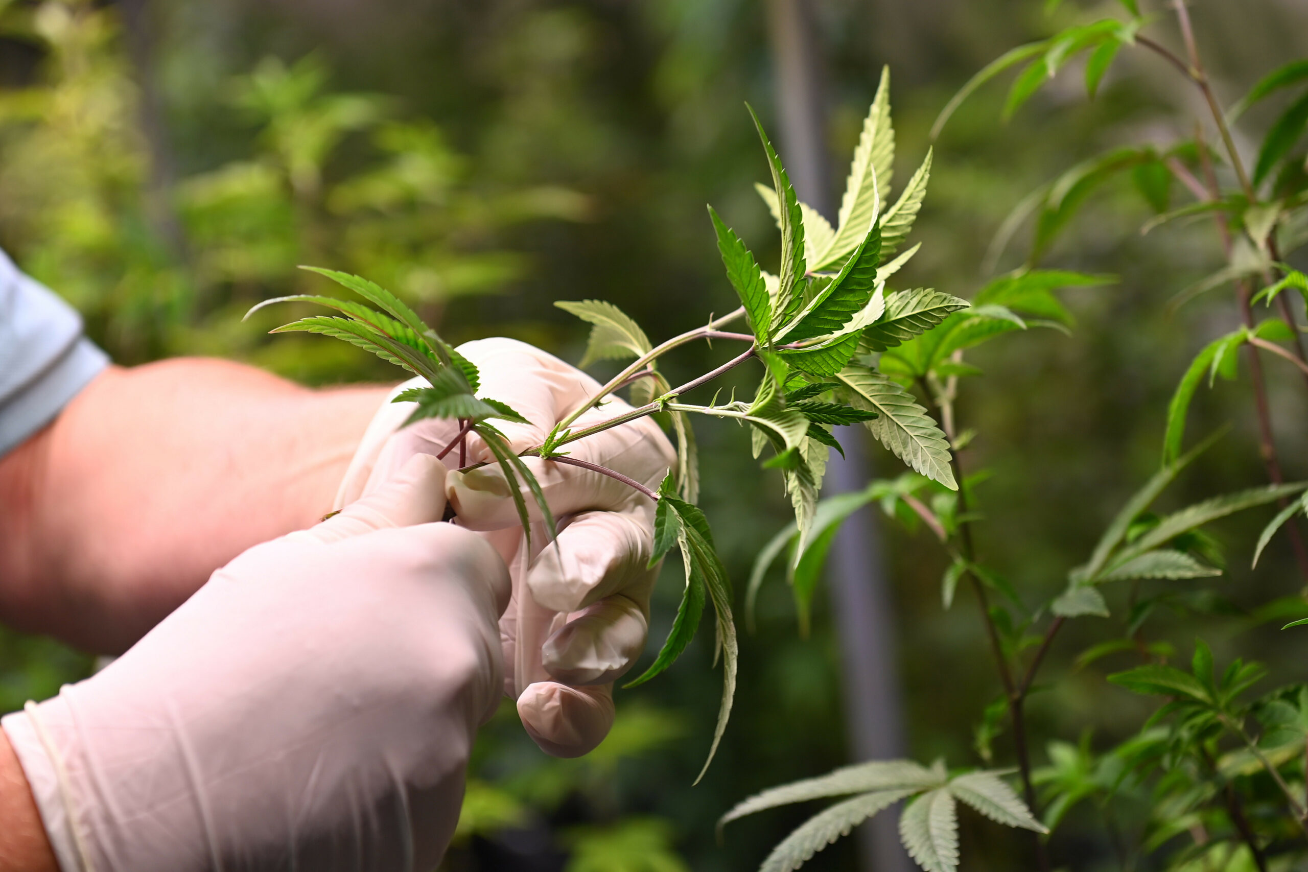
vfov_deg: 19.5
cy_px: 436
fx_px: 2543
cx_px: 654
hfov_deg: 28.8
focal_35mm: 70
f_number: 4
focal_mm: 70
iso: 100
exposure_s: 1/200
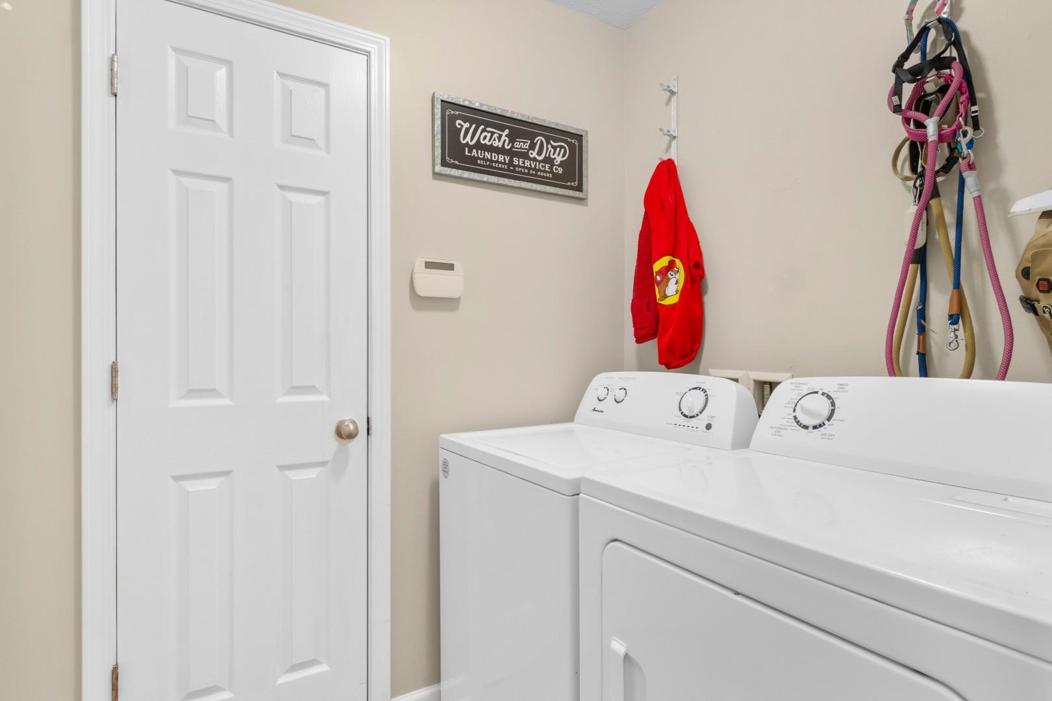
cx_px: 526
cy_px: 350
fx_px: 526
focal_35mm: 18
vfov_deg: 67.4
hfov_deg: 90.0
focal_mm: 12
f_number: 4.8
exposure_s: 1/4
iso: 100
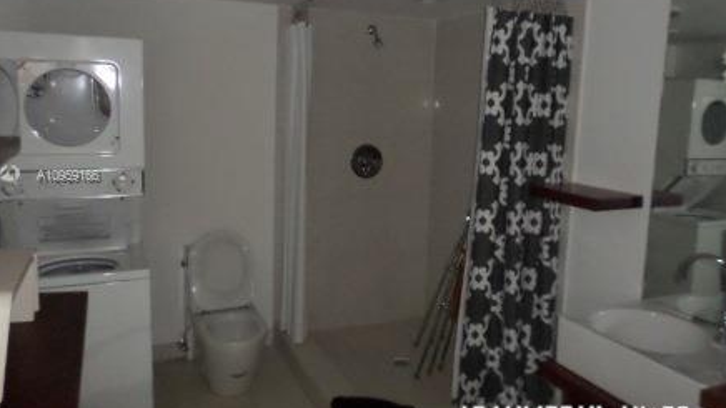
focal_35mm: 28
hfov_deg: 67.9
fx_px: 539
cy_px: 177
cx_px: 370
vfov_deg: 41.4
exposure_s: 1/30
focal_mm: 4.5
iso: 640
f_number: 9.2
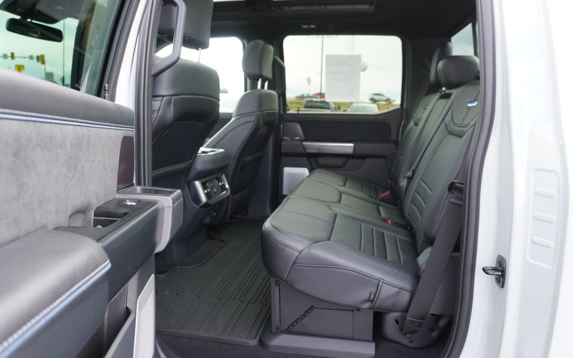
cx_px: 288
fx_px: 422
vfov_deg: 46.0
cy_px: 165
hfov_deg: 68.4
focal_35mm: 27
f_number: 4
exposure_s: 1/60
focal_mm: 16
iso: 125
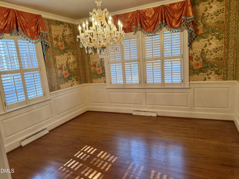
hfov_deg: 71.6
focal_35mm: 24
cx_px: 120
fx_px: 166
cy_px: 90
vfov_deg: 56.8
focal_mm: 6.76
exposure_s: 1/151
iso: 200
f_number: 1.78
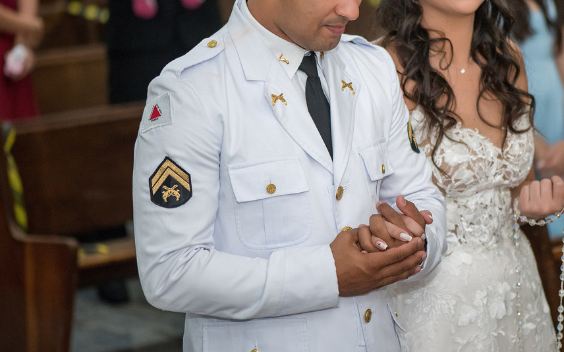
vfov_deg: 8.7
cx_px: 363
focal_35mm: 150
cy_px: 98
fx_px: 2306
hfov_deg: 13.9
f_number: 2.8
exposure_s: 1/125
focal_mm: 105
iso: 1600
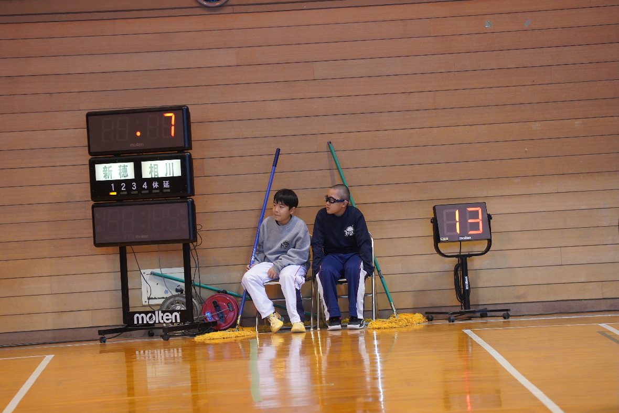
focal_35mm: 200
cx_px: 310
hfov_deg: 10.3
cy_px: 206
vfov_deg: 6.9
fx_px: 3439
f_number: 4
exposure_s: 1/250
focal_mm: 200
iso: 6400
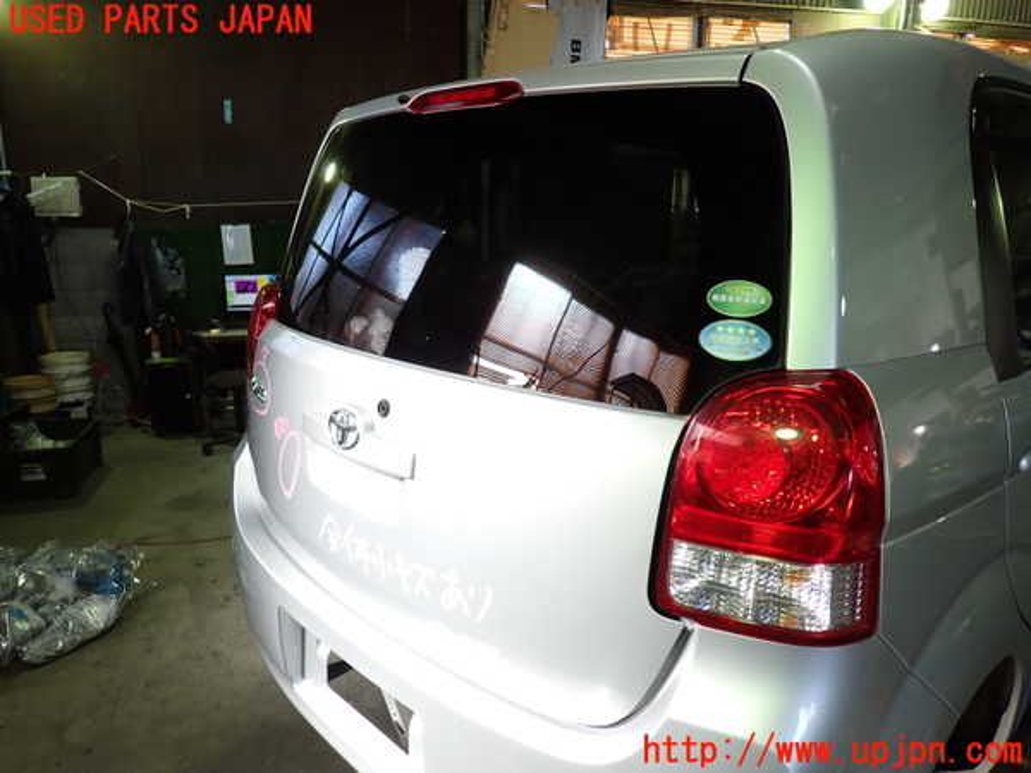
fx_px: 745
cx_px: 516
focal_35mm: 25
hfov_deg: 69.4
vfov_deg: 54.9
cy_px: 386
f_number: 2
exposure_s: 1/60
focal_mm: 4.5
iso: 100
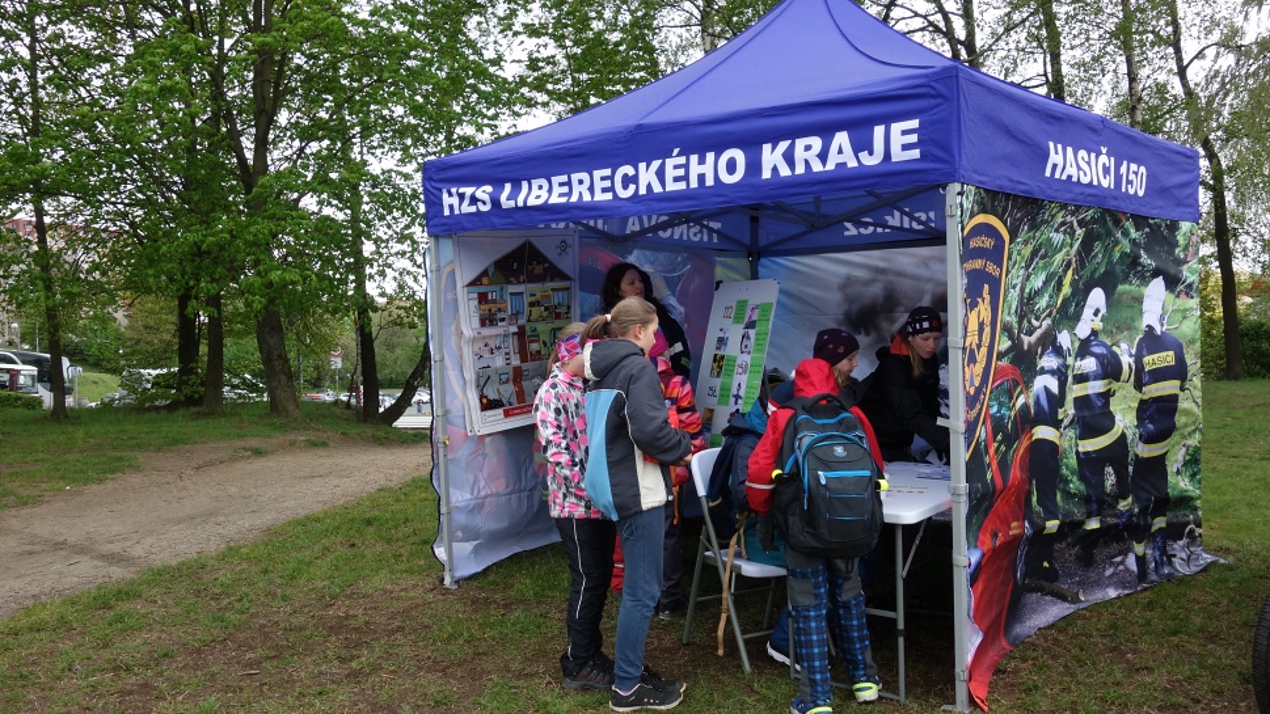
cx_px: 623
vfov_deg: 37.8
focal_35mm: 31
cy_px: 367
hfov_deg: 62.6
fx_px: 1044
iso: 400
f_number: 5.6
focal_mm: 10.4
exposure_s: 1/200
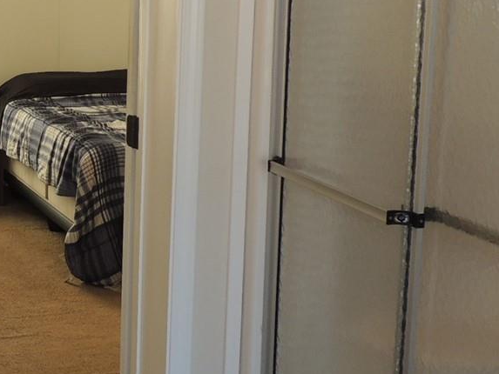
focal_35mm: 67
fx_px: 966
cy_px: 99
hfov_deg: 27.5
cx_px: 18
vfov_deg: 21.8
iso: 110
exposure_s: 1/40
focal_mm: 4.3
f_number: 3
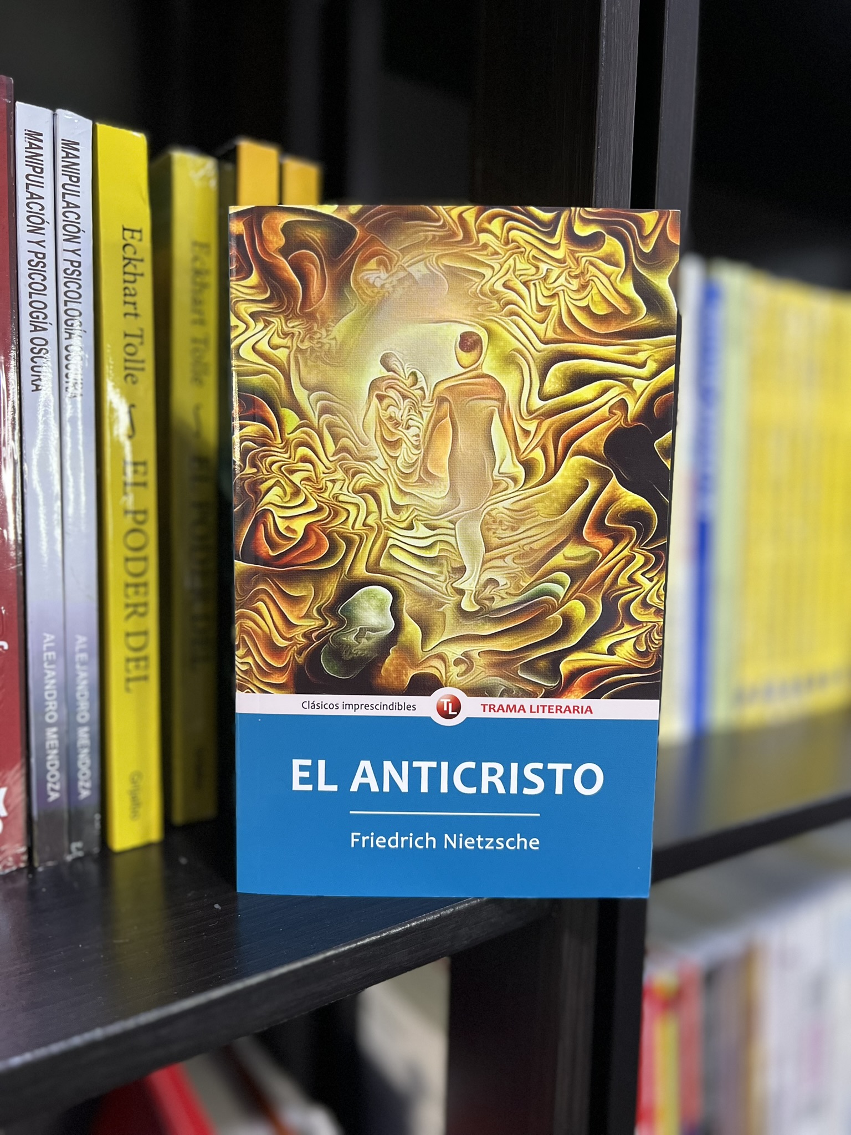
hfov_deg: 53.1
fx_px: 852
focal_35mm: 26
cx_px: 426
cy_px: 568
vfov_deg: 67.3
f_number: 1.5
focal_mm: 5.7
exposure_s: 1/60
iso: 250
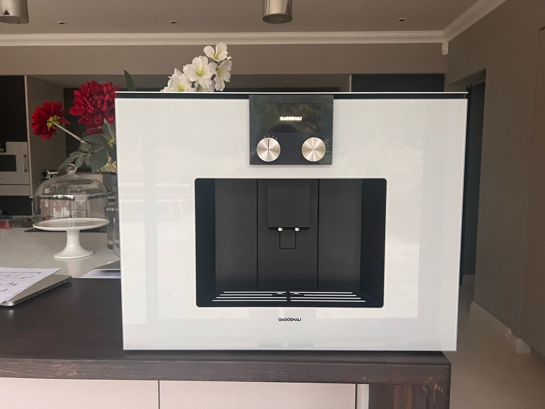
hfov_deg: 67.3
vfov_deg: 53.1
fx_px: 409
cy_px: 204
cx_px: 272
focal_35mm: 26
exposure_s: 1/60
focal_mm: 5.7
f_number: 1.5
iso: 400
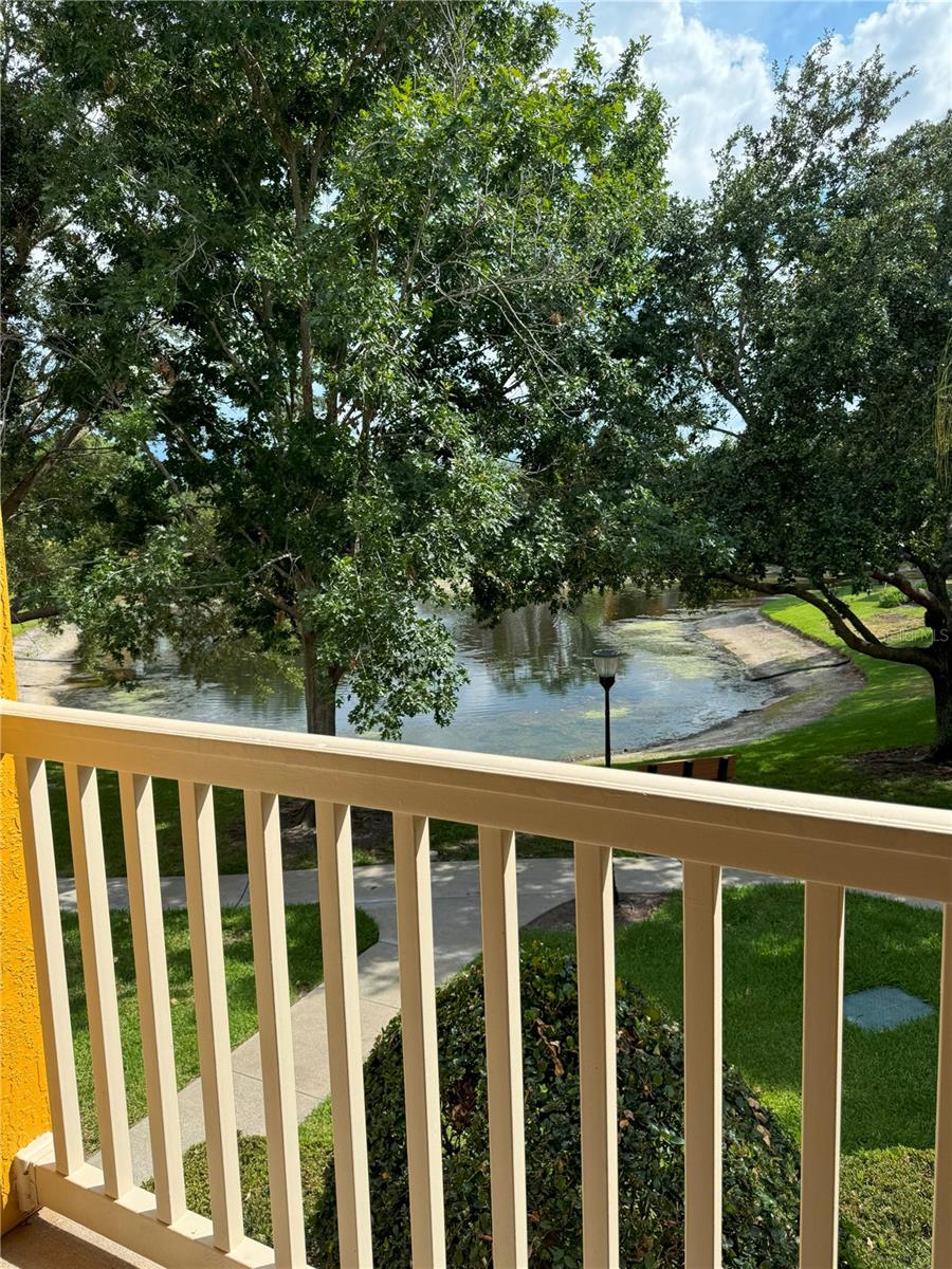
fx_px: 880
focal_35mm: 24
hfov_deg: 56.8
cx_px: 476
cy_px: 634
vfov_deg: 71.6
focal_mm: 6.76
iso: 80
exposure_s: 1/2252
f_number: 1.78
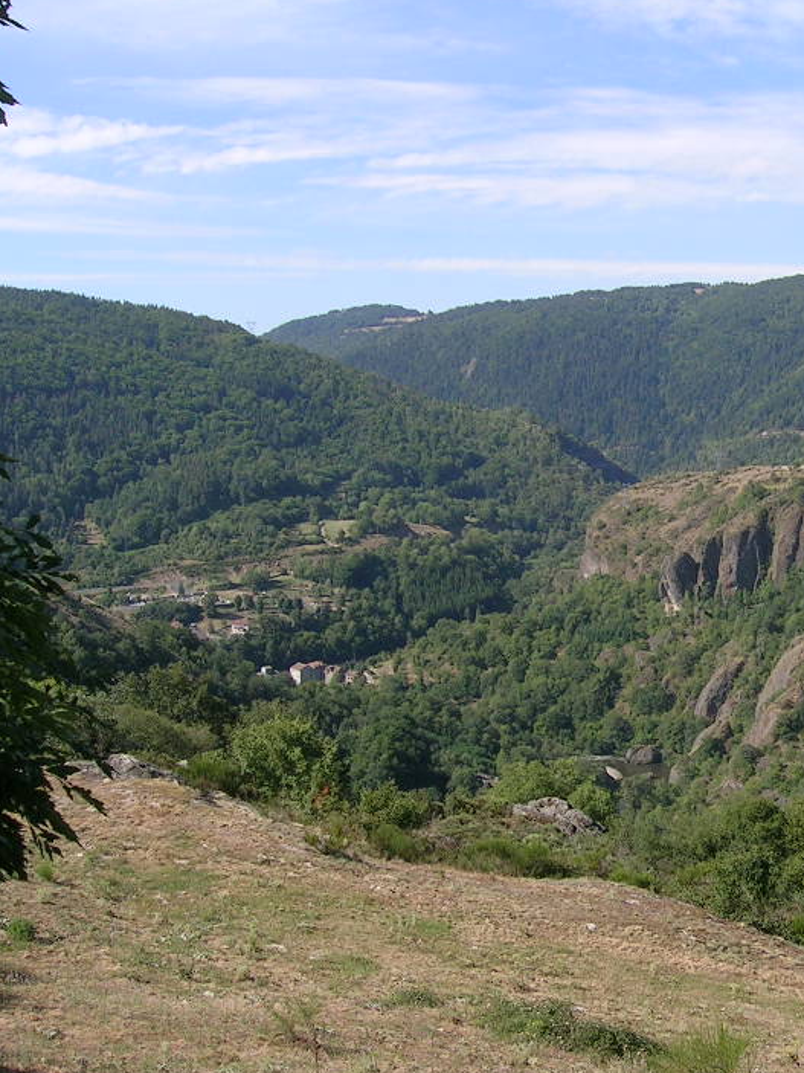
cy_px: 556
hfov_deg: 27.5
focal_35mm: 51
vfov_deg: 37.5
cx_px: 720
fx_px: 1580
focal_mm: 5.4
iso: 50
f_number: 4.8
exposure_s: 1/349
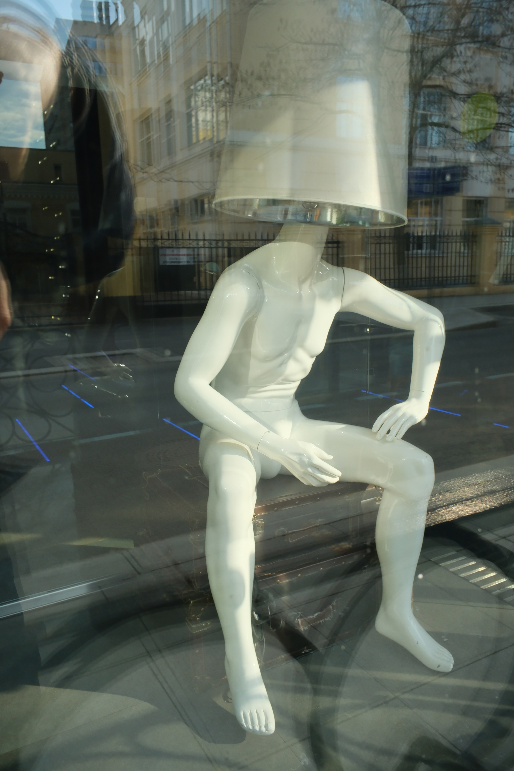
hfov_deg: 47.9
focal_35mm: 27
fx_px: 578
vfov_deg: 67.4
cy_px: 386
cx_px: 257
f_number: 8
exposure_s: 1/170
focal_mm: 18
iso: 640
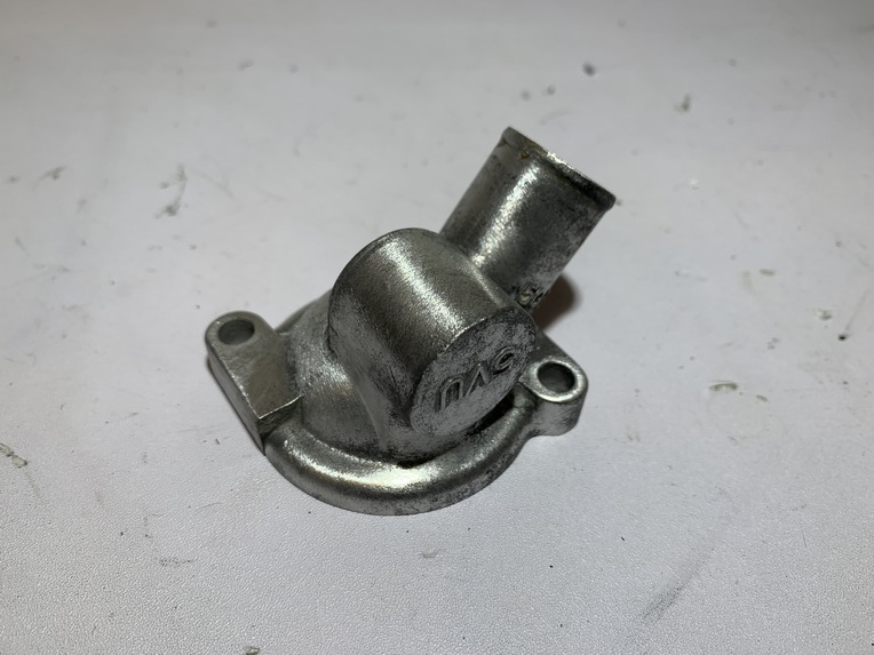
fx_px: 656
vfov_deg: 53.1
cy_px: 328
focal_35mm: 26
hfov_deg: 67.3
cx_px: 437
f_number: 1.8
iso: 25
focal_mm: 4.25
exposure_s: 1/125
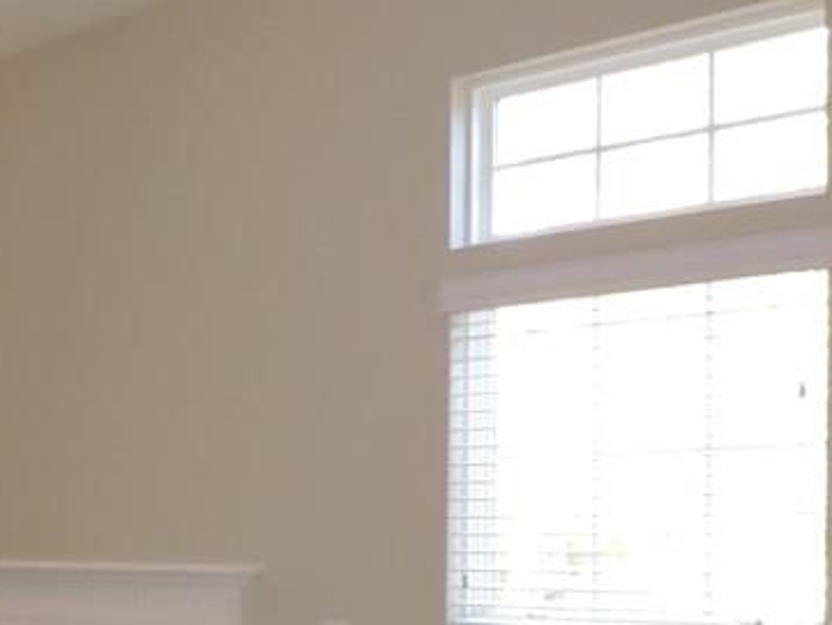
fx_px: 1635
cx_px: -219
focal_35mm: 68
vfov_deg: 21.1
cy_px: 570
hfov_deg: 25.1
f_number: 3
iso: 250
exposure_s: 1/40
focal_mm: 4.3
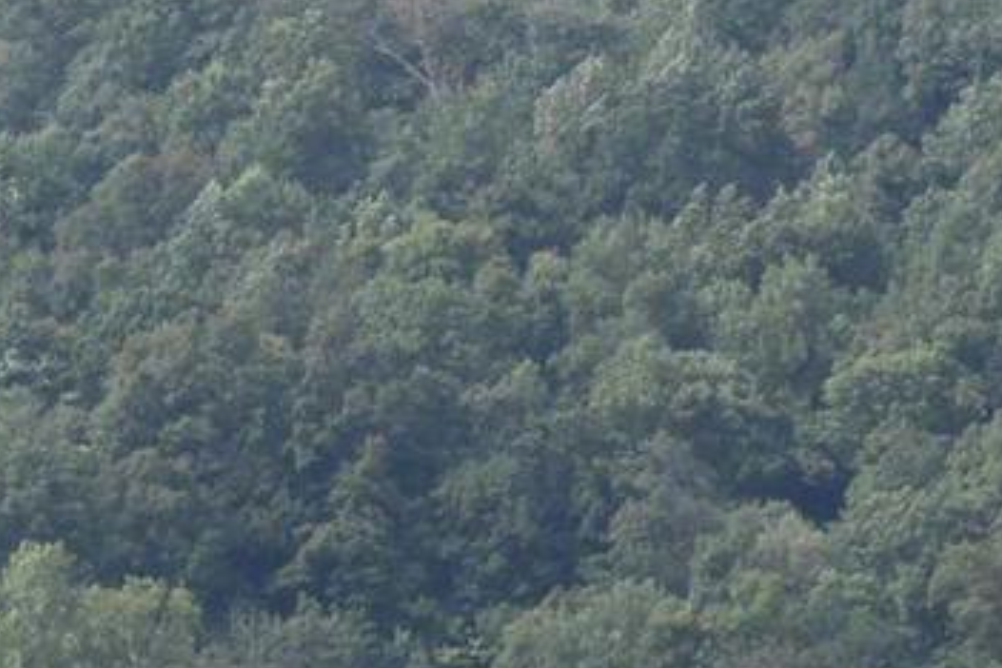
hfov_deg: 3.4
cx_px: -174
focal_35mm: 612
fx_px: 17033
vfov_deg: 2.2
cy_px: 1280
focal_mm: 70
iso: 200
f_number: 5.6
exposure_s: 1/500
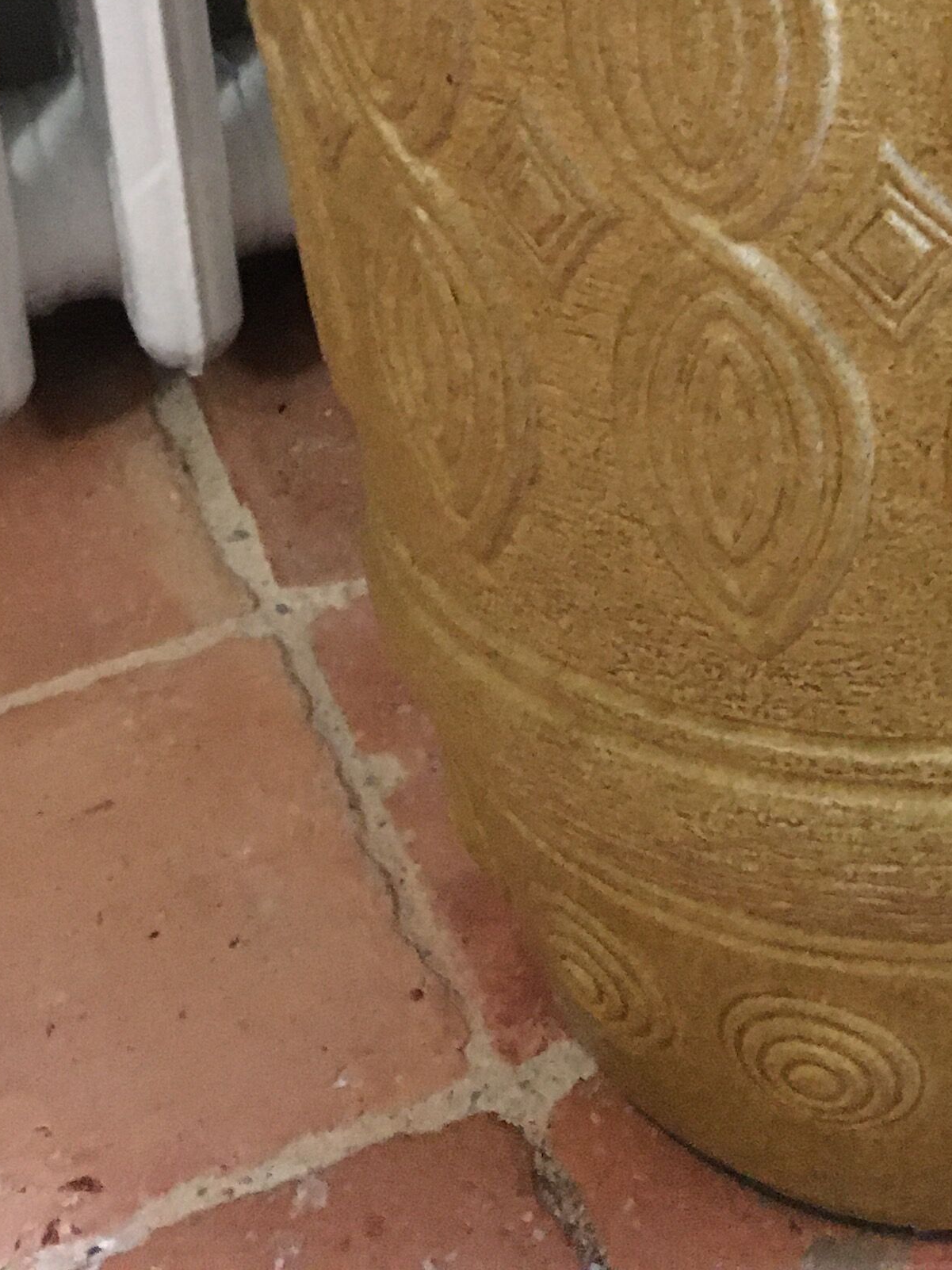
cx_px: 1001
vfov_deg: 23.8
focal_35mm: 73
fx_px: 2678
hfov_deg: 19.4
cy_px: -327
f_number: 2.2
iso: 400
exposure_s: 1/17
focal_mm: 4.15
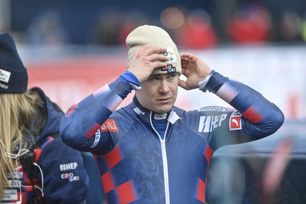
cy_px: 102
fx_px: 2550
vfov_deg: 4.6
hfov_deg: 6.9
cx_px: 153
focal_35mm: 300
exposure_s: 1/2000
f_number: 2.8
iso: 200
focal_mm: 300
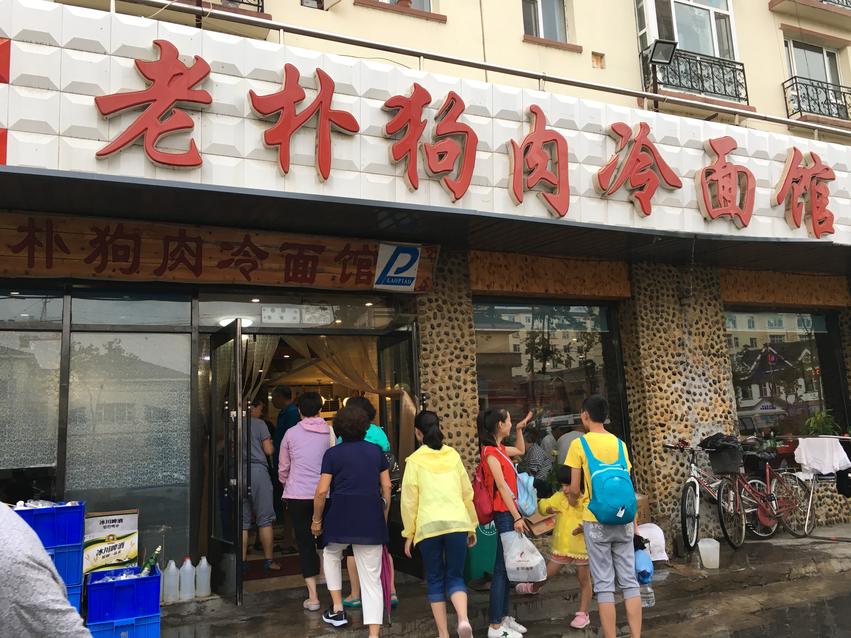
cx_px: 426
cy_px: 319
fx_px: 713
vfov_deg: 48.2
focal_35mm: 29
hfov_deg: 61.7
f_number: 2.2
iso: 25
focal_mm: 4.15
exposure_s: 1/33
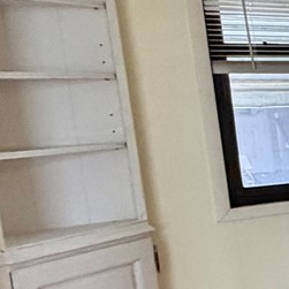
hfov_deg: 12.1
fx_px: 746
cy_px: 169
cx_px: 829
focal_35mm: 79
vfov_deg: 21.9
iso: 320
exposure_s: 1/60
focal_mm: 2.22
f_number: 2.2
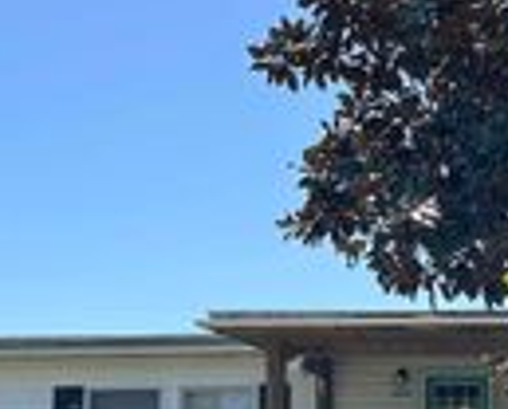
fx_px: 1478
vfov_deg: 15.8
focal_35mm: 98
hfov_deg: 19.3
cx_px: 406
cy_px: 254
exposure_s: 1/3968
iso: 50
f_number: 1.5
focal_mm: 5.7
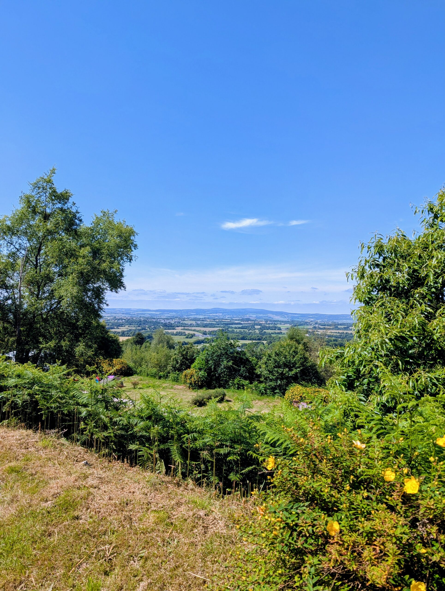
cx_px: 222
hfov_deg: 56.9
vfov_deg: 71.5
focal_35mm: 24
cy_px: 296
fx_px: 410
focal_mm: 6.81
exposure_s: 1/1639
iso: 44
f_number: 1.85
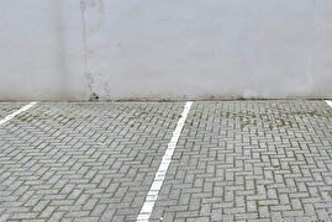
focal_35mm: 39
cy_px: 107
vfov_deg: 34.3
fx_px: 360
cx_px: 285
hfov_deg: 45.8
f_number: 4
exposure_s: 1/60
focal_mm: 10
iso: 500
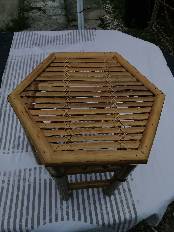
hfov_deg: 53.1
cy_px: 116
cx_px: 87
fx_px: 174
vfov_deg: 67.3
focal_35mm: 26
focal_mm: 3.96
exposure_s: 1/3289
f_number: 1.8
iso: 50
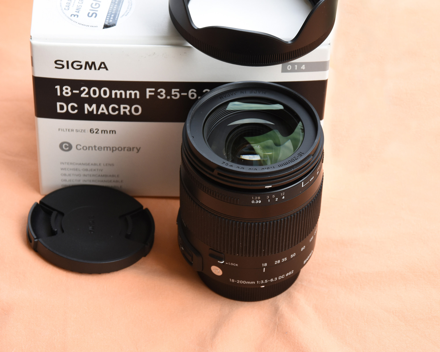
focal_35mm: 119
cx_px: 231
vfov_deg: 13.0
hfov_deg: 16.2
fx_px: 1550
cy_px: 175
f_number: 8
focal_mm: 70
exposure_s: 1/60
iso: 560
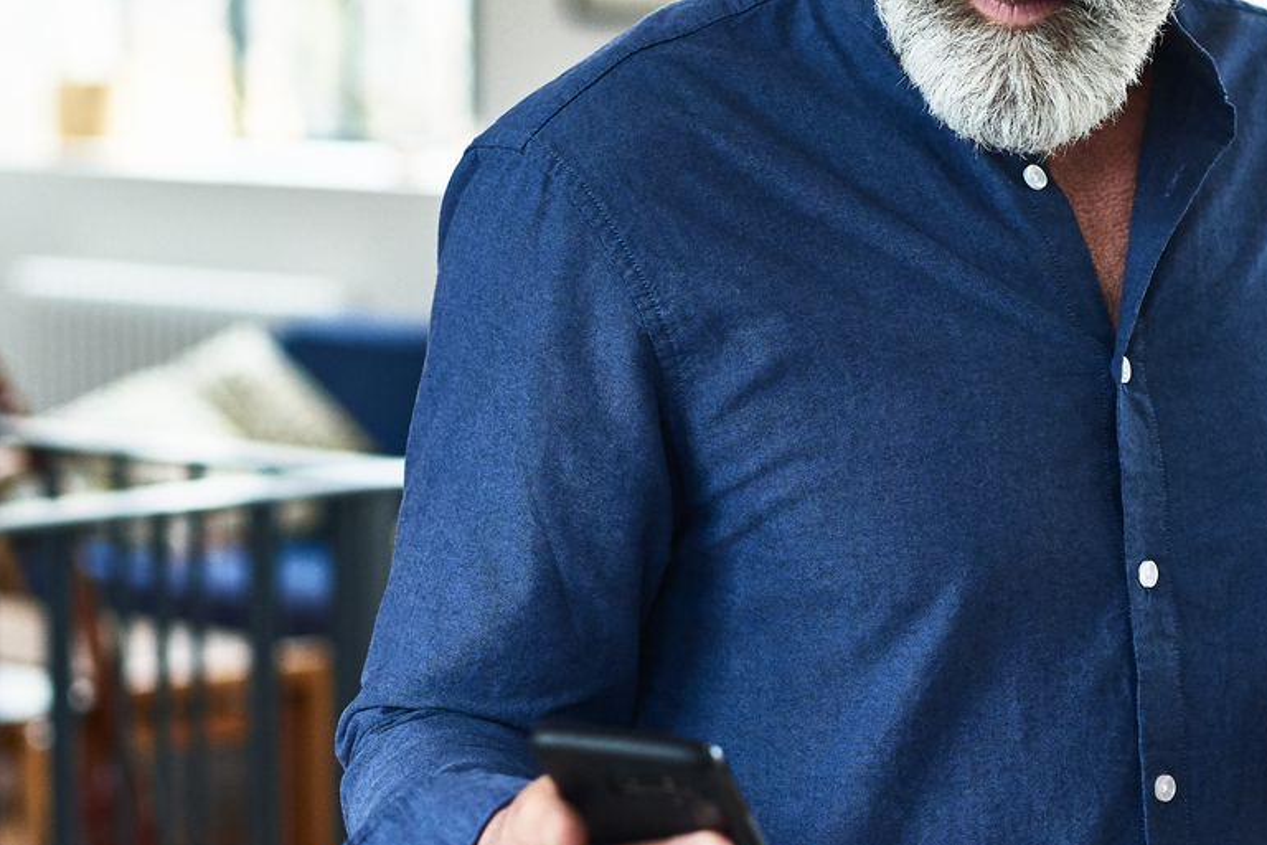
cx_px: 585
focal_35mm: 138
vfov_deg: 9.9
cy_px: 505
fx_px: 4856
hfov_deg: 14.9
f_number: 2.2
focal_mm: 50
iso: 1250
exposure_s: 1/200
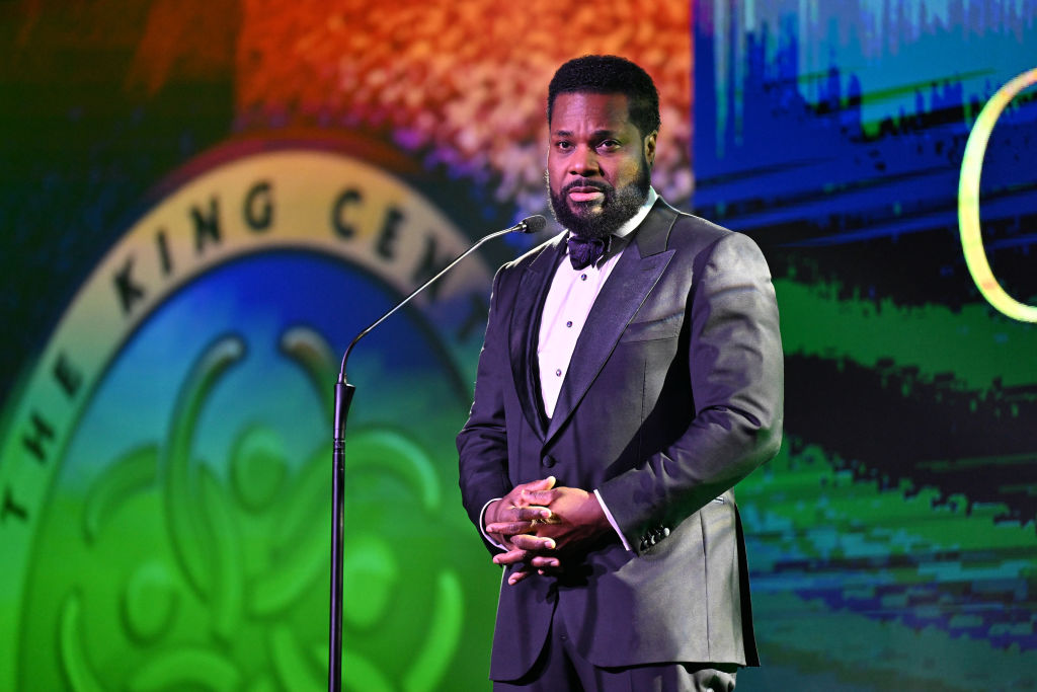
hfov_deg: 10.8
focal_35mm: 190
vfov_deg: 7.2
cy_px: 346
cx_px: 518
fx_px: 5473
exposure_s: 1/500
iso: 3200
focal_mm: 190
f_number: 3.2
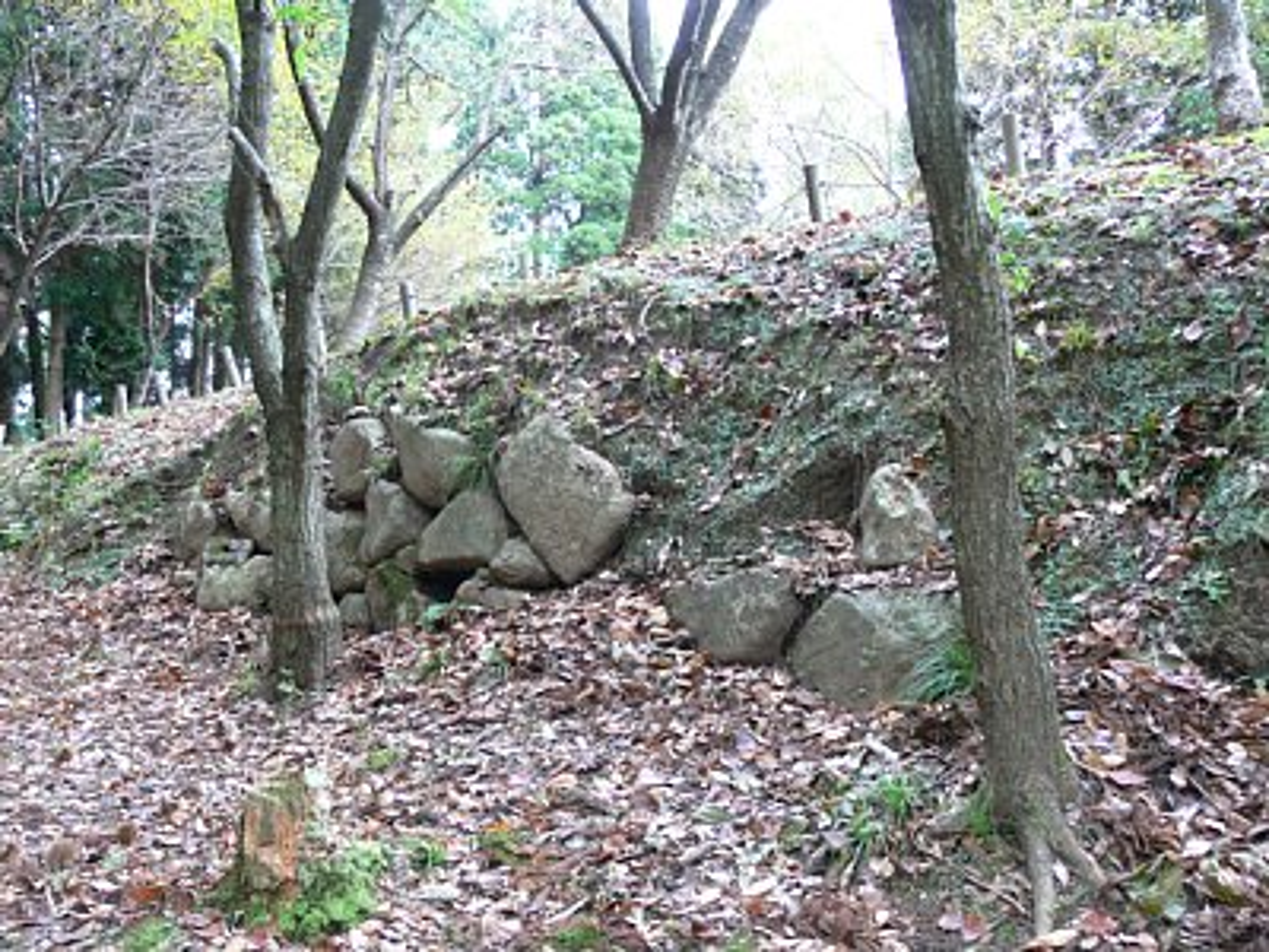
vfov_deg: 40.7
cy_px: 476
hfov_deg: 52.6
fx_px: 1283
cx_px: 634
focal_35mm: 35
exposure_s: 1/30
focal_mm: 7.4
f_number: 2.8
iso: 160
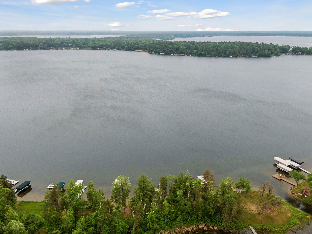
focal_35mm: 29
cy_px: 117
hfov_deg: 61.7
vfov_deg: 48.2
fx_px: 261
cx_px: 156
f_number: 3
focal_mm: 5.1
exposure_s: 1/500
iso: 100
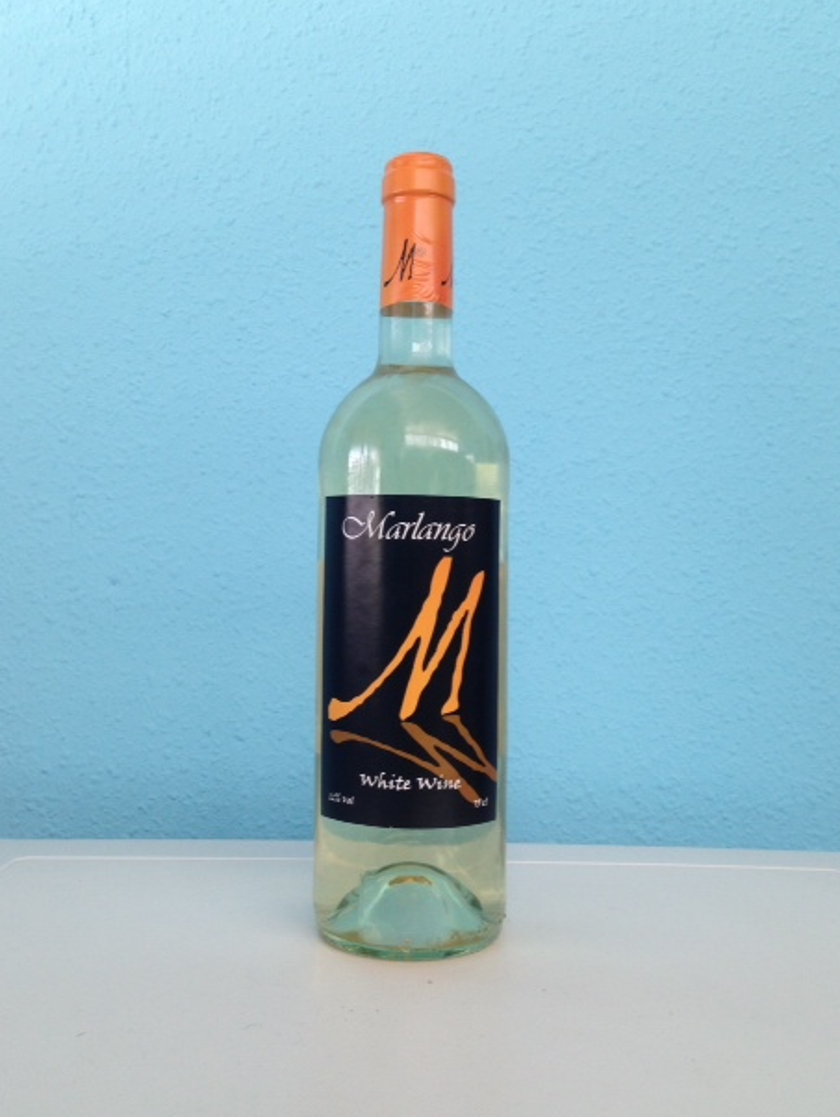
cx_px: 415
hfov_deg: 40.7
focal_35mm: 35
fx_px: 1131
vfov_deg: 52.6
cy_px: 554
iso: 64
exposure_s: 1/20
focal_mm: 4.12
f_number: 2.4
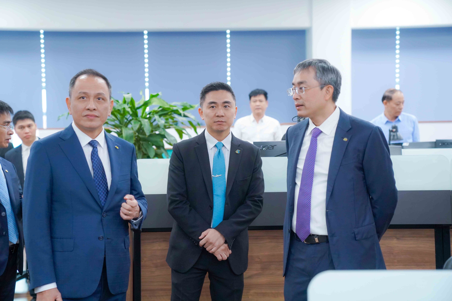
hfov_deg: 31.4
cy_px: 150
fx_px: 803
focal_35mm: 64
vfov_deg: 21.2
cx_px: 226
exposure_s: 1/250
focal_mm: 64
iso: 2000
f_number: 3.2
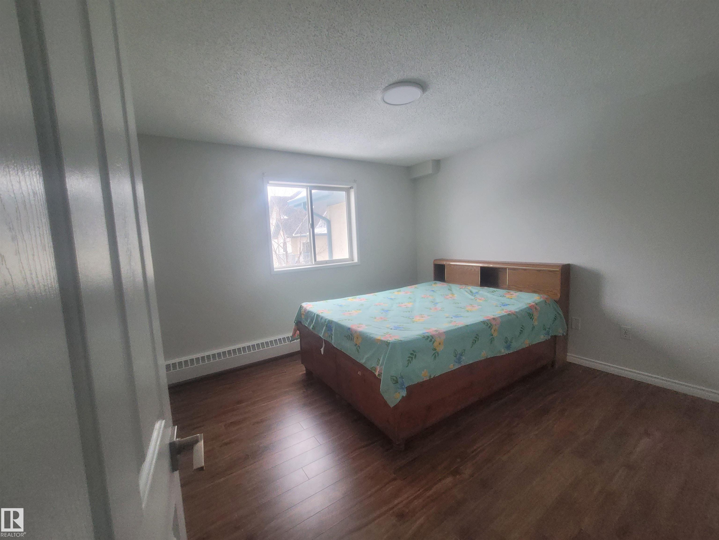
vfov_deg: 89.9
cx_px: 360
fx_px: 270
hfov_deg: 106.2
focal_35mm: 13
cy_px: 270
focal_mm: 2.2
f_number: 2.2
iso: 125
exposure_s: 1/60
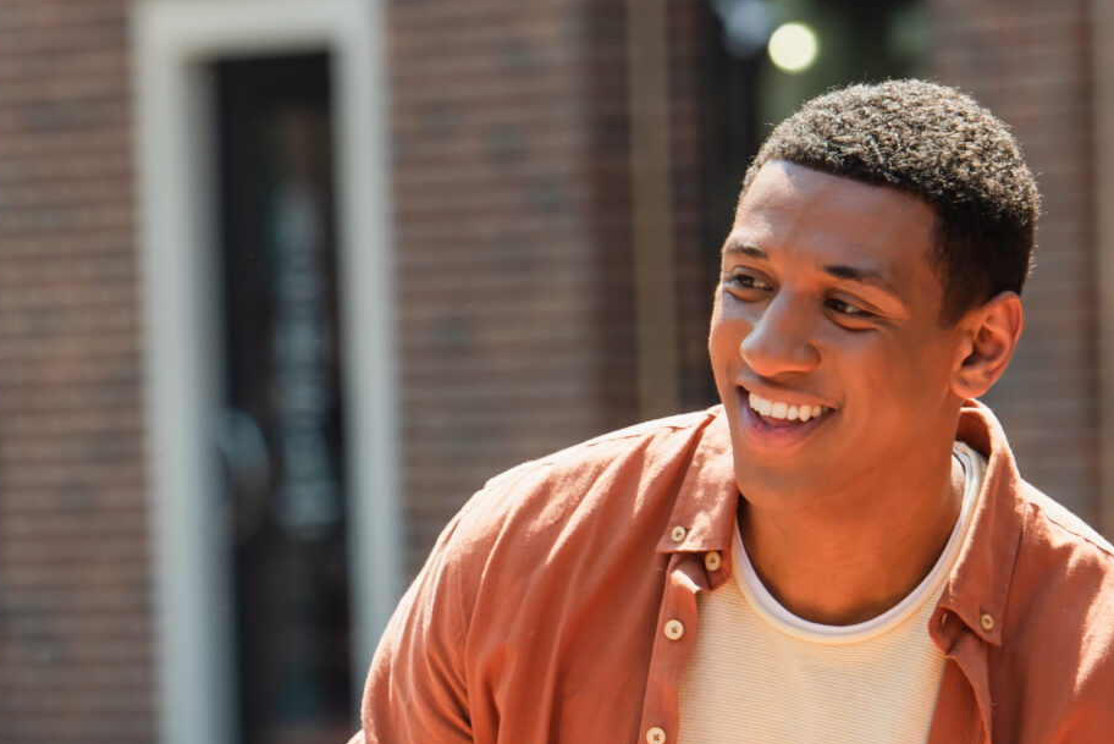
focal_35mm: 393
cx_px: 198
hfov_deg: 5.2
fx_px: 12166
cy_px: 826
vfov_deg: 3.5
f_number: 5
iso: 100
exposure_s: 1/400
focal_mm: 140
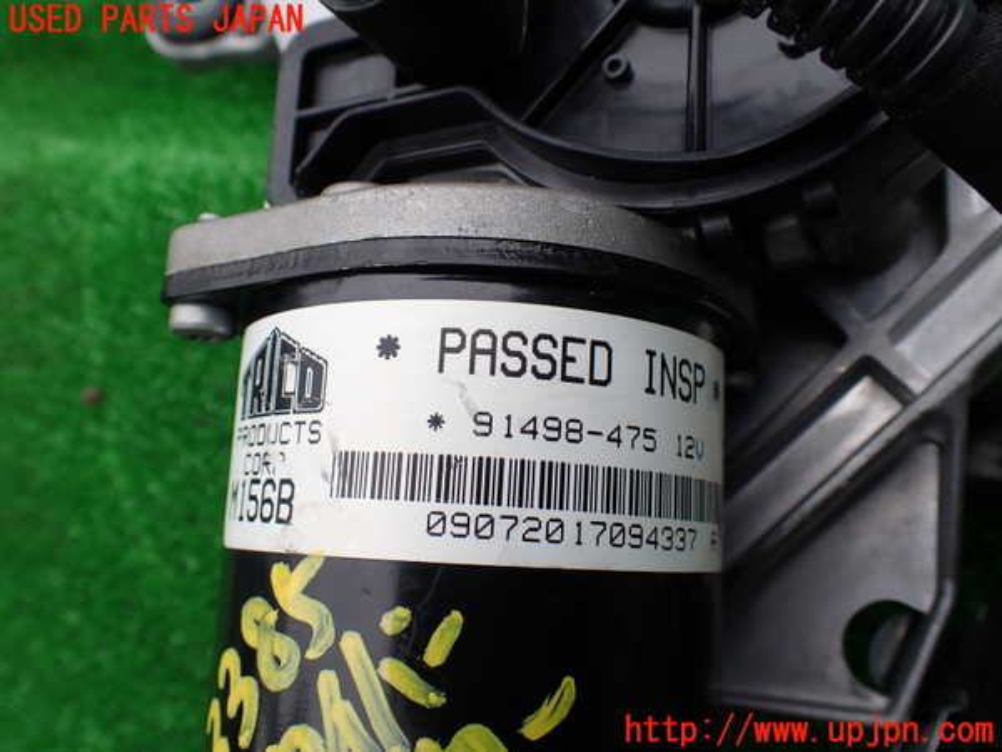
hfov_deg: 60.0
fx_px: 868
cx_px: 501
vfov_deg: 46.8
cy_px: 376
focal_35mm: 30
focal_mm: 5.4
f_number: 3.2
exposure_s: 1/400
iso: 100
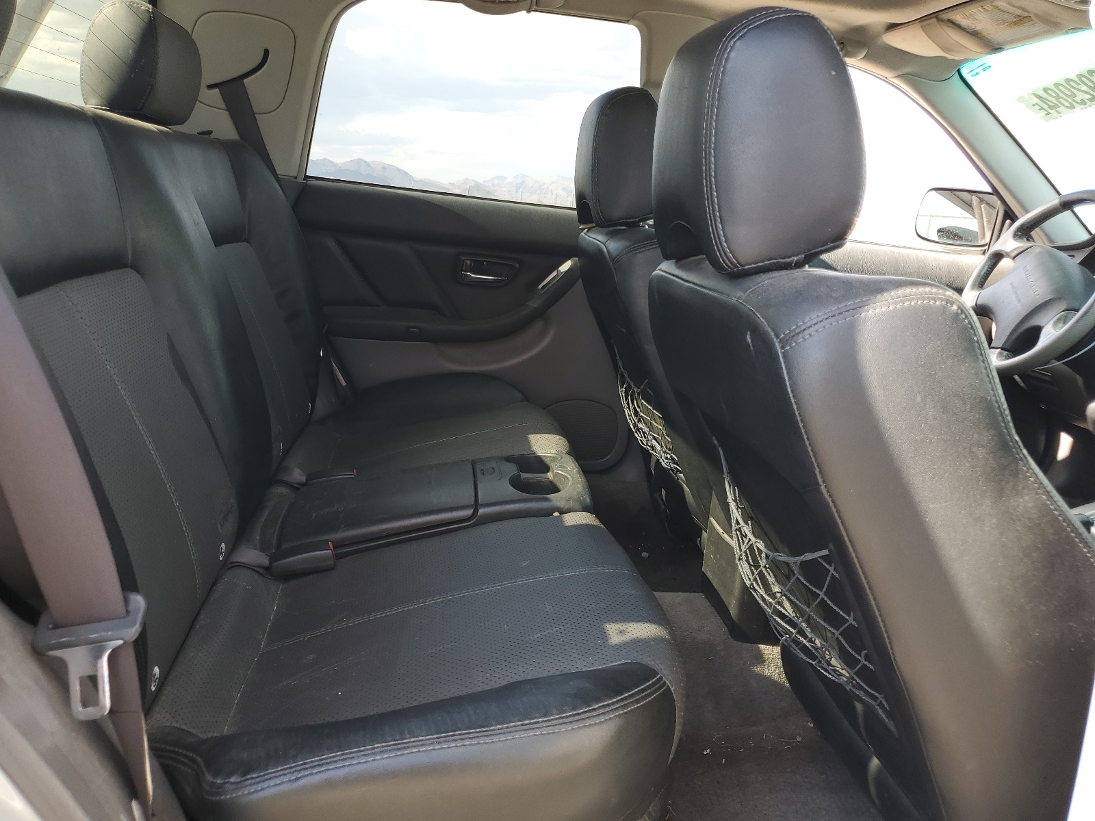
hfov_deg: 67.3
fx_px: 822
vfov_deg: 53.1
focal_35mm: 26
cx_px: 548
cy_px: 410
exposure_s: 1/196
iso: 50
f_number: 1.5
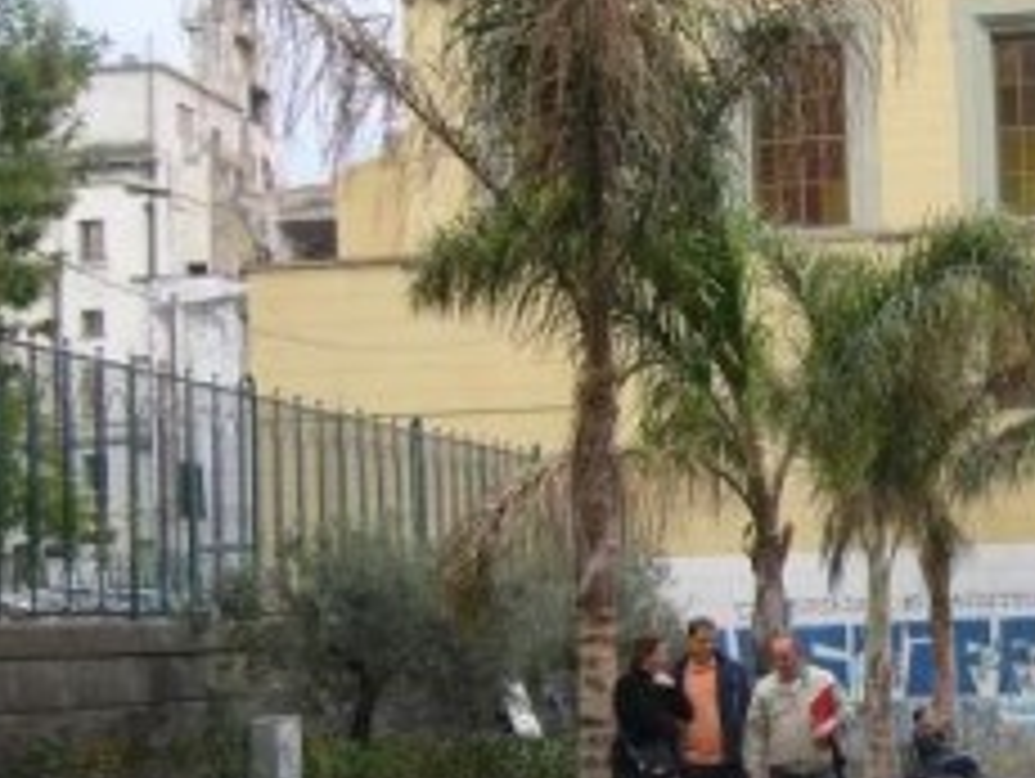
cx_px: 1008
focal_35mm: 76
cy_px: 501
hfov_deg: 24.6
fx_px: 2275
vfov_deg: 19.4
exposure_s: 1/250
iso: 80
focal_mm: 5.8
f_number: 2.8
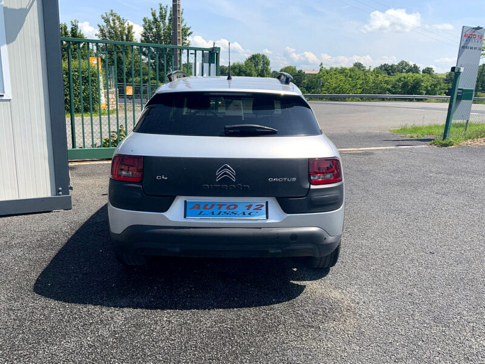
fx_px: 406
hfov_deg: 61.7
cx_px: 242
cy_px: 182
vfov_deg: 48.2
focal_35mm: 29
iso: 16
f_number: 1.8
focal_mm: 3
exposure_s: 1/1534
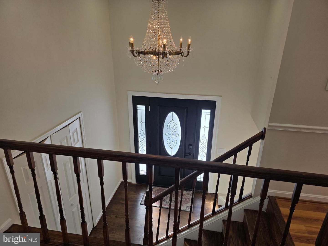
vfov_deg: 58.9
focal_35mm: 23
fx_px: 218
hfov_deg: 73.9
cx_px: 164
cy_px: 123
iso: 80
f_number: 1.7
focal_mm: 6.3
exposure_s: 1/1395
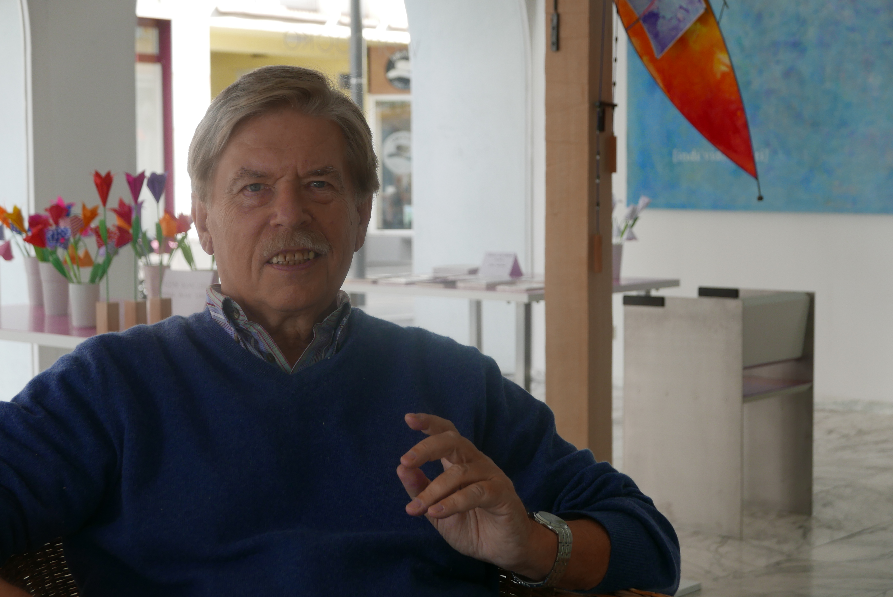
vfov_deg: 20.3
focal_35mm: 67
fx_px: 1663
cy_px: 298
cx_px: 446
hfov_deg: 30.1
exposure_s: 1/125
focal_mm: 30.4
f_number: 4
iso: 200
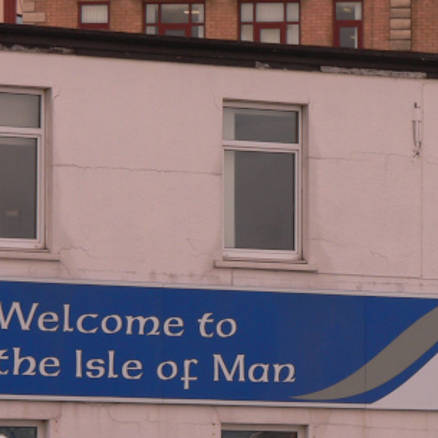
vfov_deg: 5.4
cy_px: 303
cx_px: 416
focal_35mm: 322
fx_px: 4610
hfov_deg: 5.4
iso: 80
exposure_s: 1/320
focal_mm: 23.1
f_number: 4
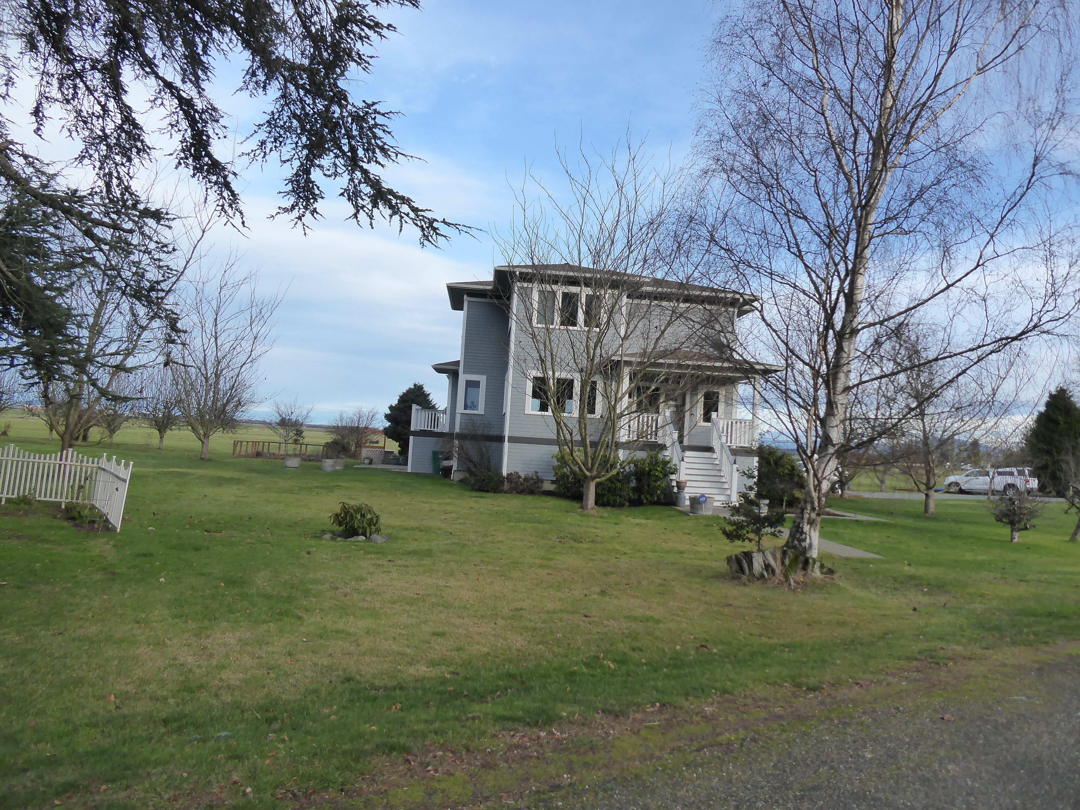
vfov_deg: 54.9
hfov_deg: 69.4
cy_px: 405
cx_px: 540
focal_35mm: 25
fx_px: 780
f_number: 3.3
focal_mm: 4.3
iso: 160
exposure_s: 1/400
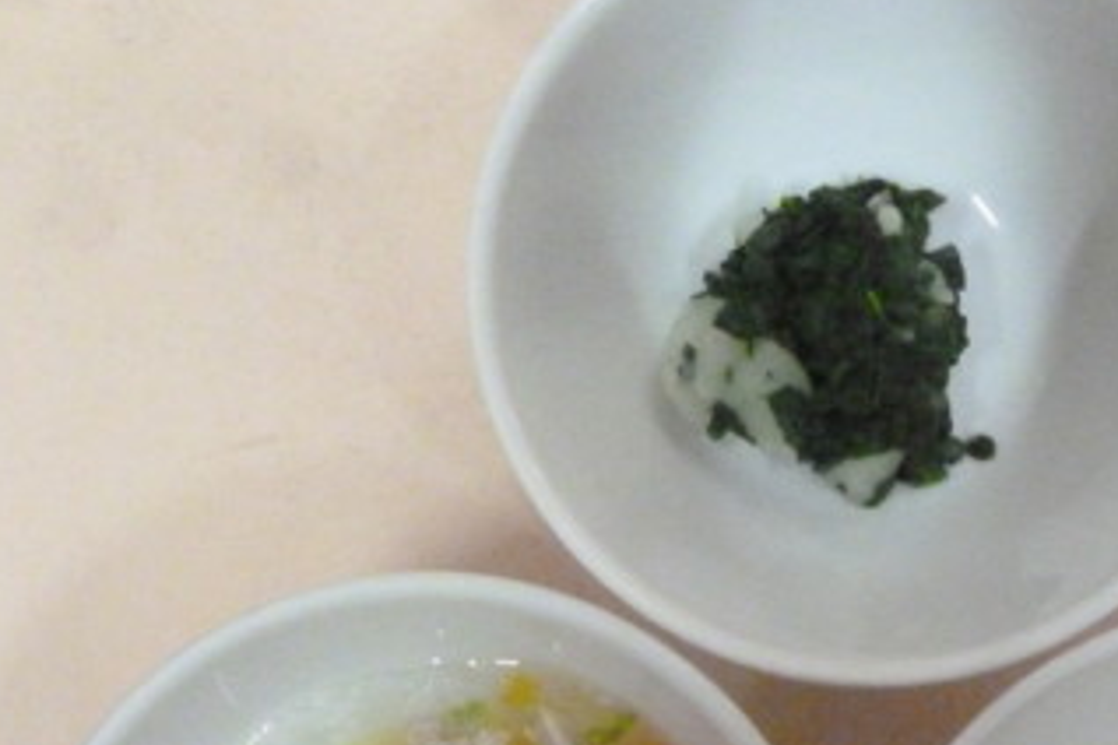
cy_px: 661
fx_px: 1708
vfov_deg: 24.0
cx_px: 844
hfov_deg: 35.4
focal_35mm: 55
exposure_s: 1/160
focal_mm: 5
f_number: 3.1
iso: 1600
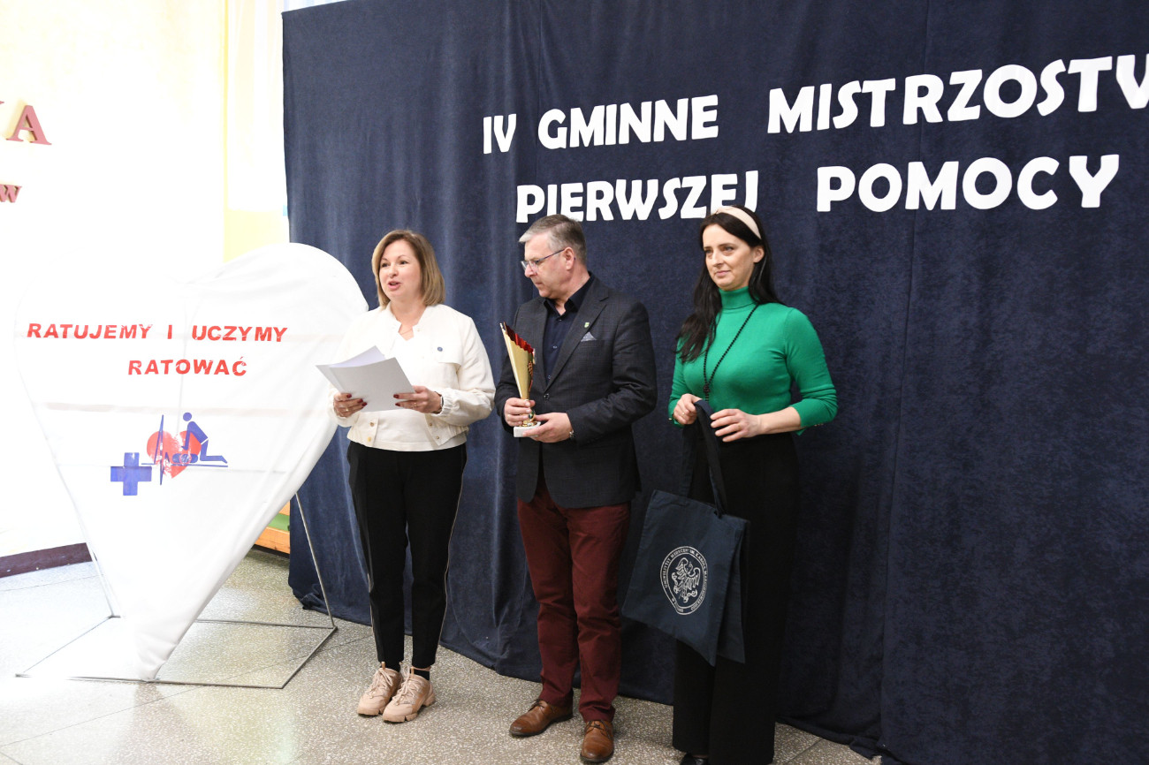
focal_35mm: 36
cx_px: 574
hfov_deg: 53.1
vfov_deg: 36.9
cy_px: 382
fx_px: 1149
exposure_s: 1/100
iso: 1600
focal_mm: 24
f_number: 2.8
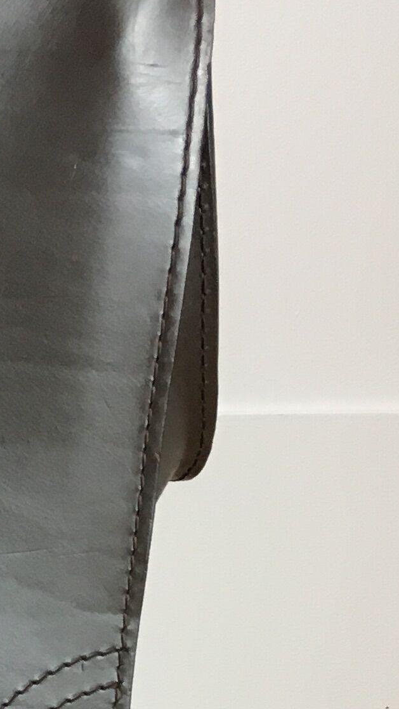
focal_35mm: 114
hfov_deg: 9.5
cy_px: 811
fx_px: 2142
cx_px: -547
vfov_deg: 18.0
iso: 40
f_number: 2.2
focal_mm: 4.15
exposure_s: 1/33
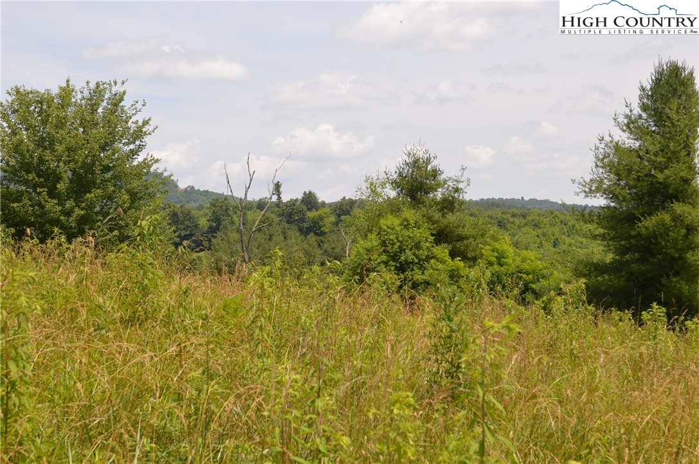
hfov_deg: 37.9
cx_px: 350
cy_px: 232
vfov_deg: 25.7
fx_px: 1018
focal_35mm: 52
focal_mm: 35
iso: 100
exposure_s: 1/250
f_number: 8
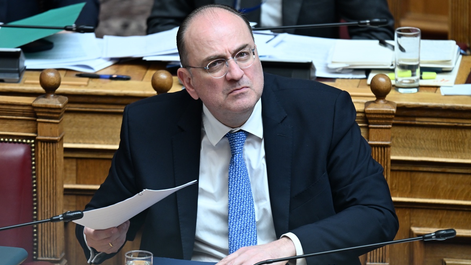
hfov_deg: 3.7
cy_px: 147
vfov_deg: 2.1
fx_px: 7343
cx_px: 236
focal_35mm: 588
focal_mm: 560
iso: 2500
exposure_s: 1/250
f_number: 6.3
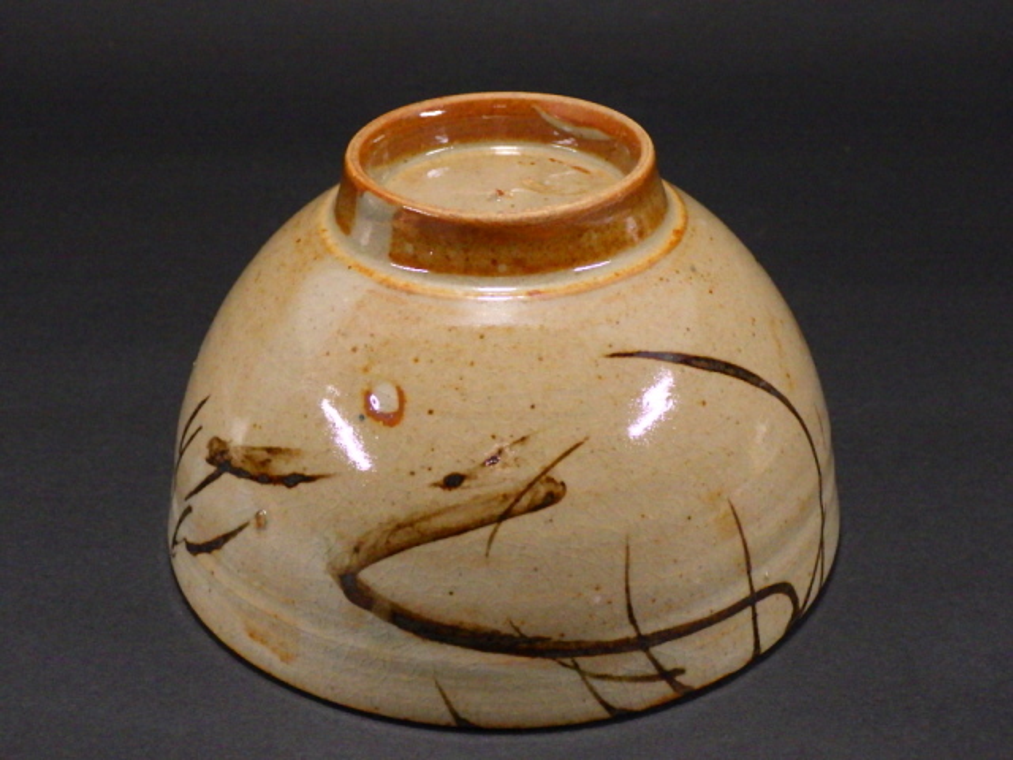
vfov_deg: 23.7
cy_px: 380
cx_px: 506
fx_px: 1814
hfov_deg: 31.2
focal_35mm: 62
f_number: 4.6
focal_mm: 11.1
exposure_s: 1/25
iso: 400
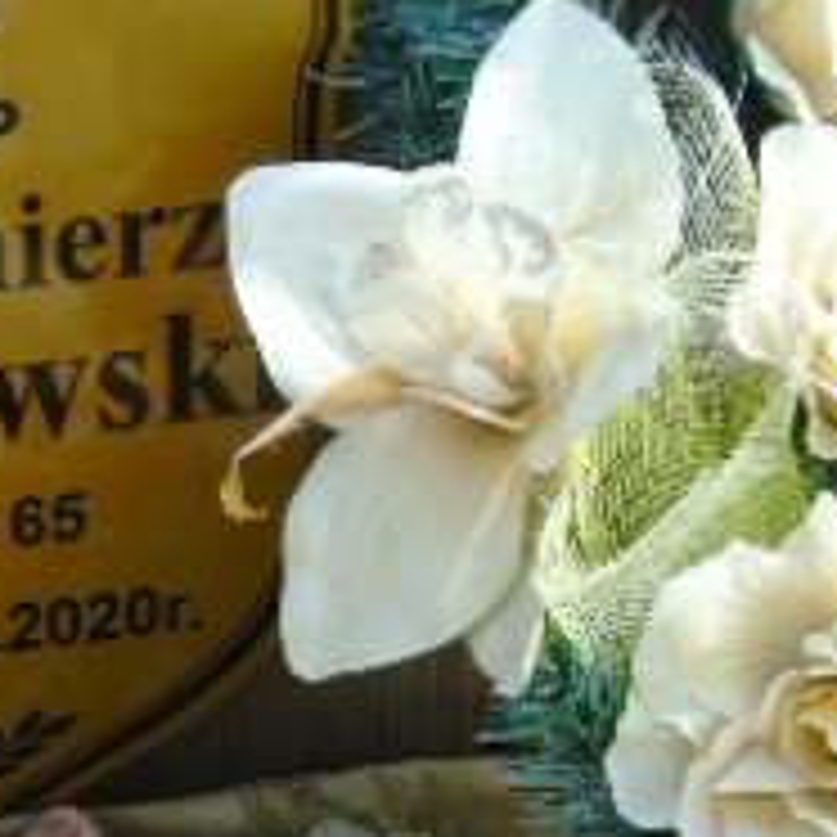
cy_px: 639
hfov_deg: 5.3
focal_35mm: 329
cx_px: -32
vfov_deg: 5.3
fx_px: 9000
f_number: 4.4
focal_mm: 19
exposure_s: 1/400
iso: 80
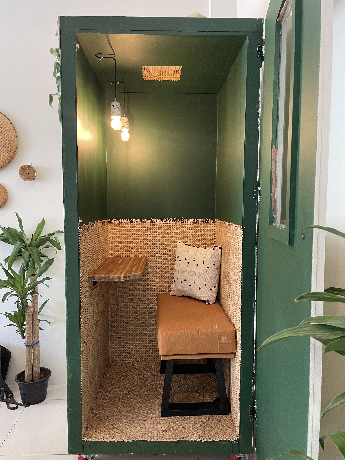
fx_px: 346
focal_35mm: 26
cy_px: 230
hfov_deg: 53.1
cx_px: 172
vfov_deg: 67.3
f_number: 1.6
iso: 160
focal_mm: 4.2
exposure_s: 1/50
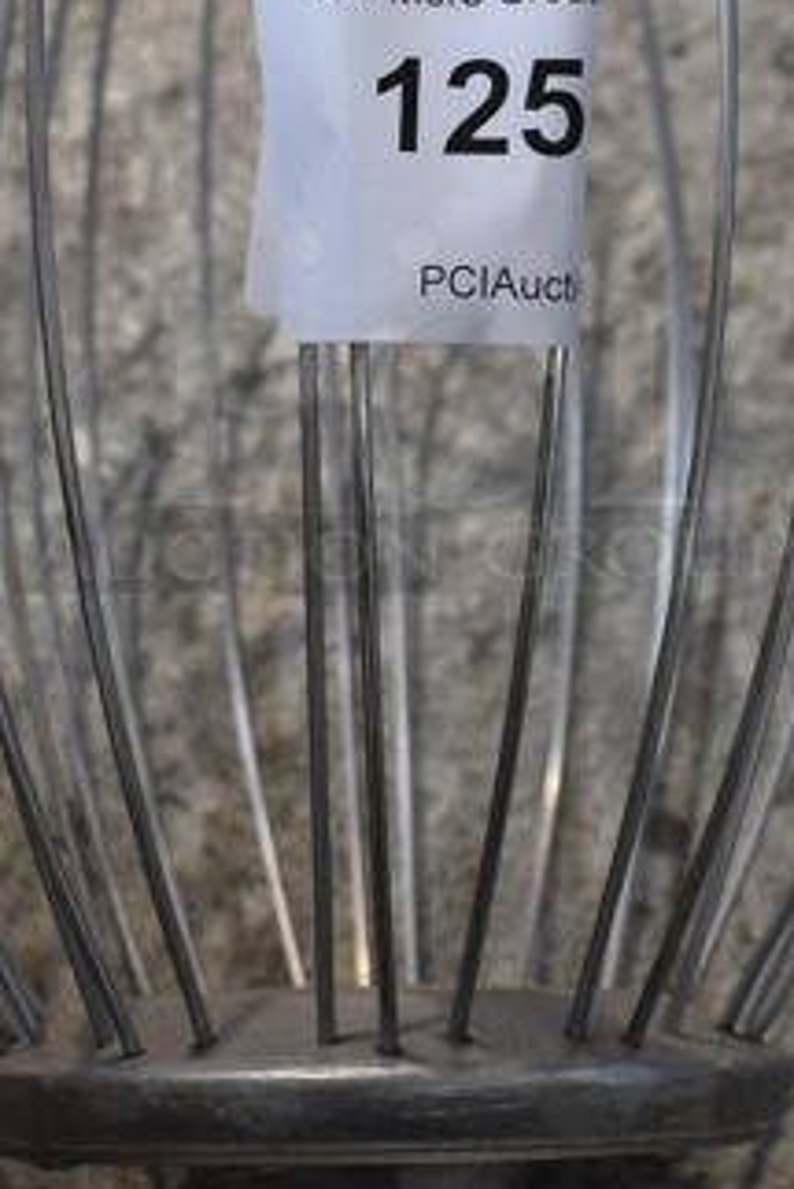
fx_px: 2809
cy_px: 401
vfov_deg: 23.8
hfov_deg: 16.1
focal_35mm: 85
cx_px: 417
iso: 1400
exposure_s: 1/125
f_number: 3.5
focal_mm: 20
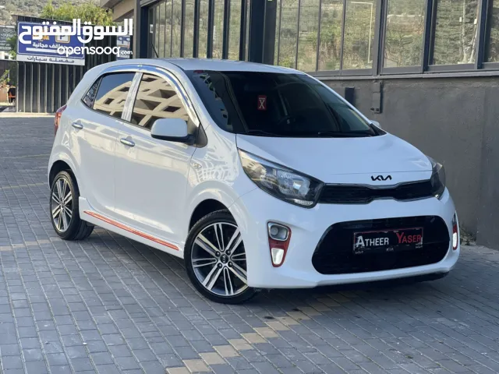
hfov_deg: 30.3
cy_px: 187
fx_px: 923
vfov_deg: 22.9
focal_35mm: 64
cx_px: 250
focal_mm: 7.5
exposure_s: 1/381
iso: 32
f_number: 2.2
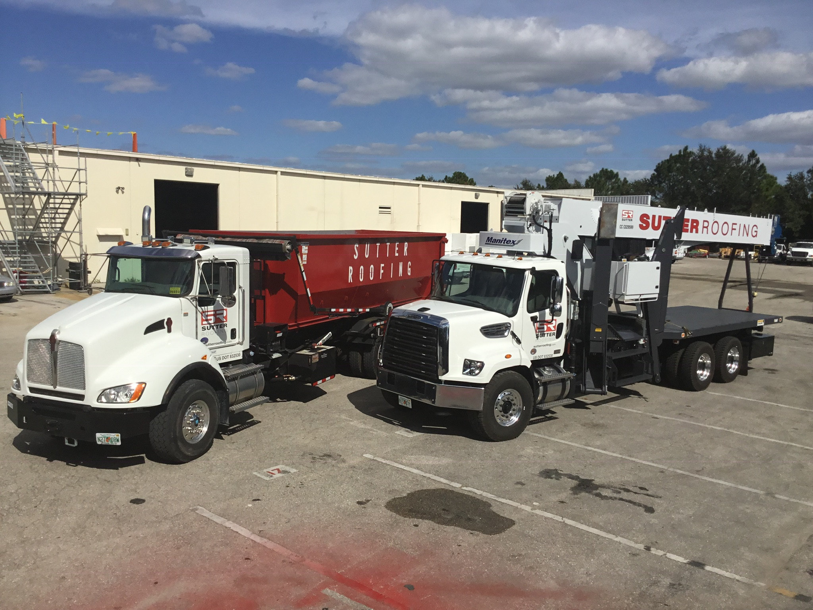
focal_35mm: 31
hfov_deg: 58.4
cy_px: 305
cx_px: 406
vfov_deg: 45.4
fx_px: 728
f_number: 2.4
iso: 25
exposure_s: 1/3891
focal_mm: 3.3
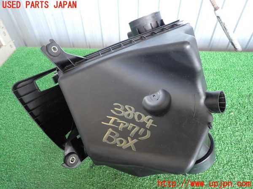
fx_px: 183
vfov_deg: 54.9
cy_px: 94
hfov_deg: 69.4
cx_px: 126
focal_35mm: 25
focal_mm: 4.5
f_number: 2
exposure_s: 1/50
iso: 200
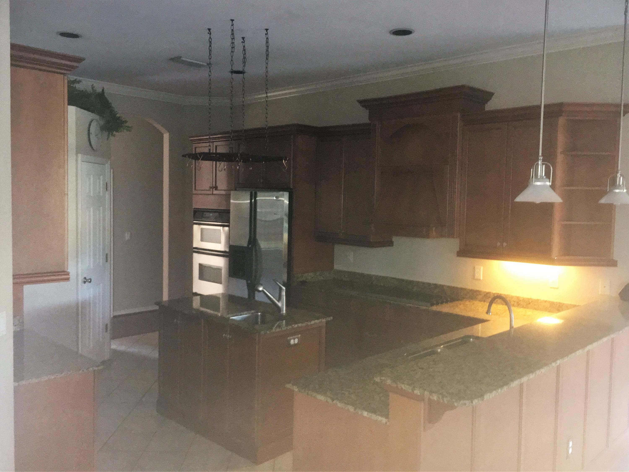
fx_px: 527
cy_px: 236
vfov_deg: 48.2
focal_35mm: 29
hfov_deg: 61.7
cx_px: 314
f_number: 2.2
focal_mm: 4.15
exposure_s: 1/16
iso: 160
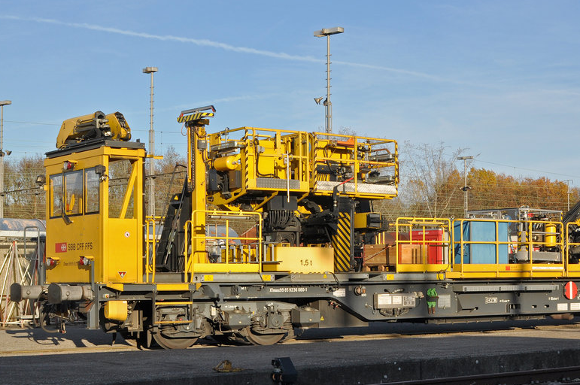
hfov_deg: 28.7
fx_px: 1126
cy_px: 172
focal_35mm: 70
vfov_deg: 19.4
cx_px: 386
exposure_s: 1/400
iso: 250
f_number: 10
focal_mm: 30
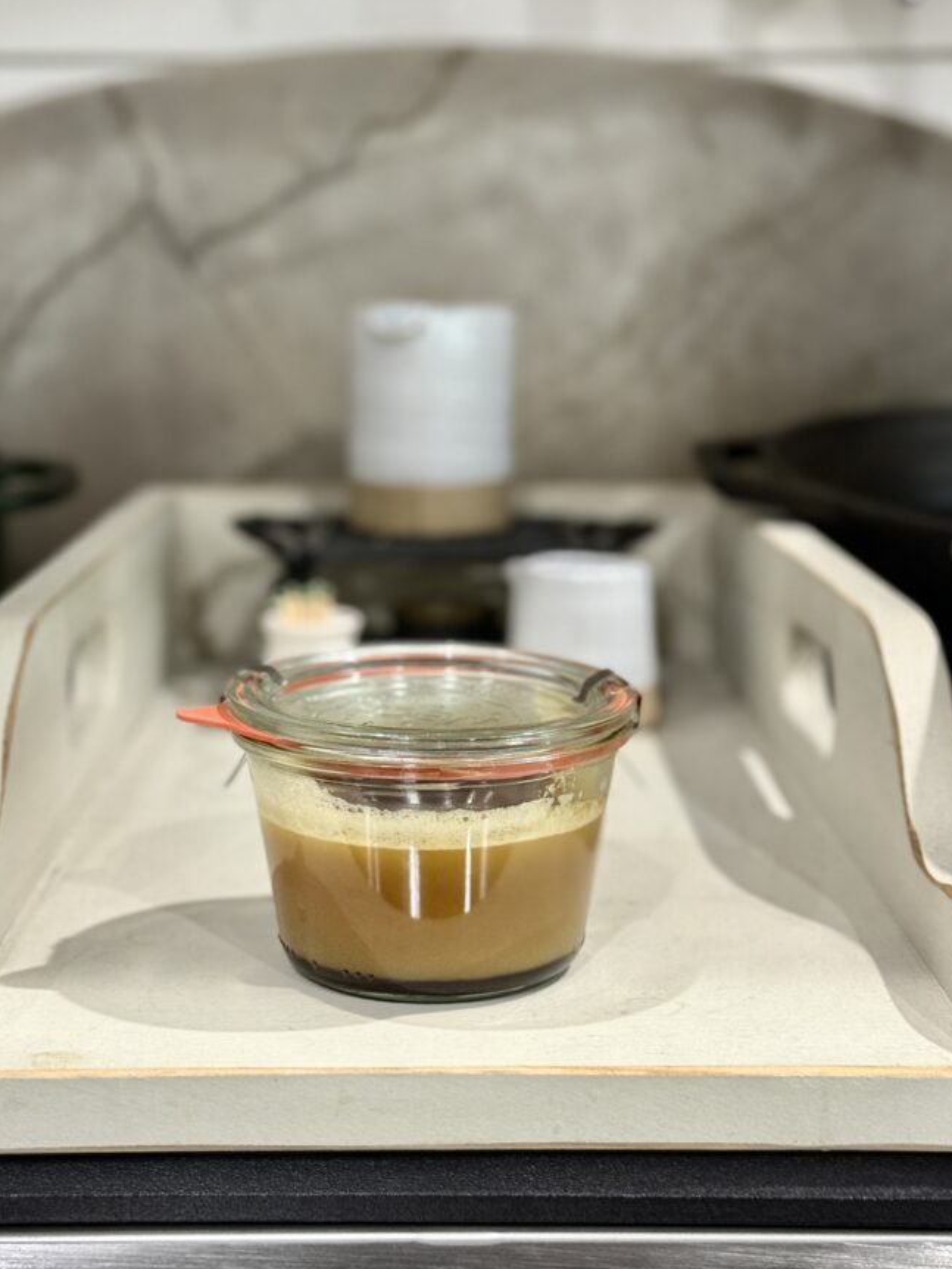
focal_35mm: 57
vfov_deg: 33.8
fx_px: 2089
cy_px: 608
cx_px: 444
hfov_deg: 25.7
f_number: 1.78
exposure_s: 1/40
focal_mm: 6.76
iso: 320
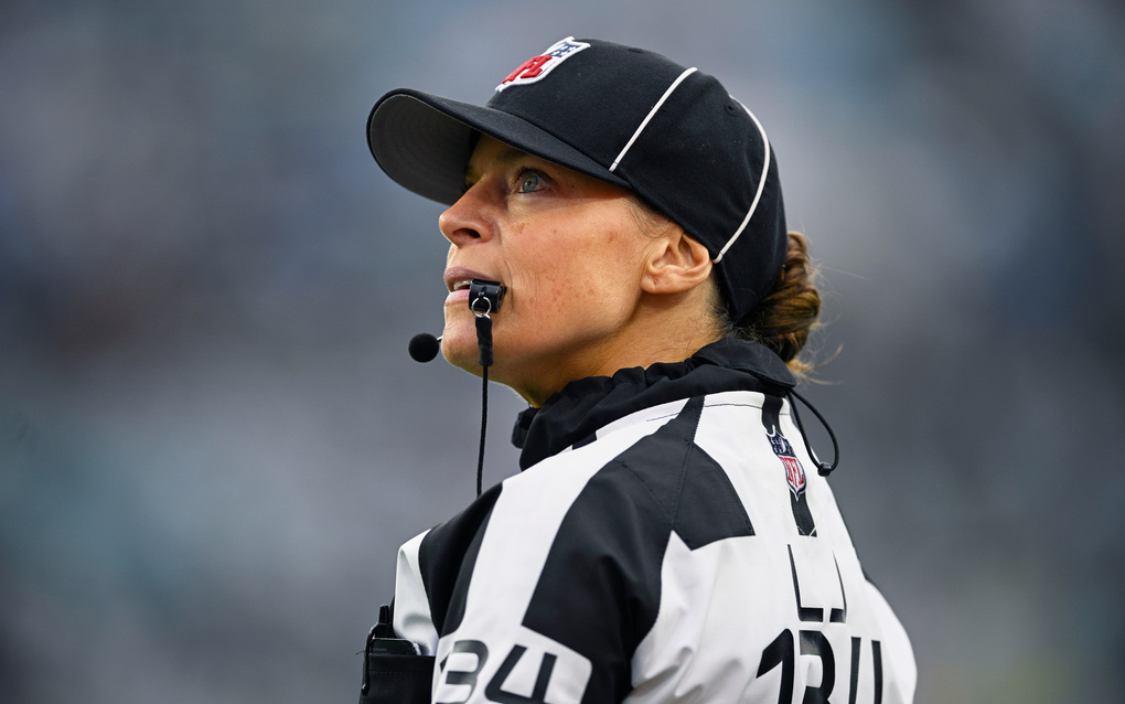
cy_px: 353
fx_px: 12543
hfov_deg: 5.1
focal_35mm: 409
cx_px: 561
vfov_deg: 3.2
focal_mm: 400
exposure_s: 1/1600
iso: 640
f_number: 2.8
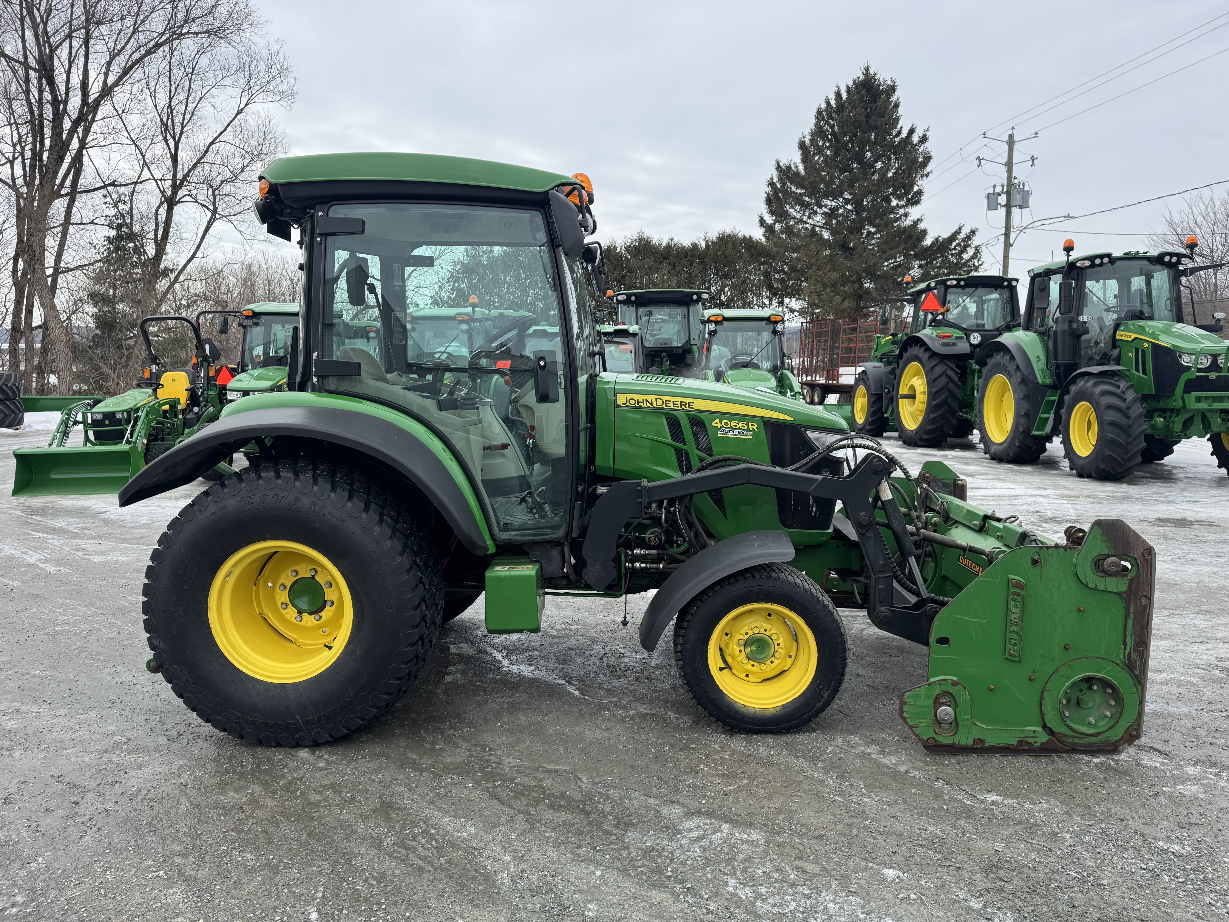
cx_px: 614
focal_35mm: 24
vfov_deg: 56.8
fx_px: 852
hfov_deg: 71.6
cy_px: 461
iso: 80
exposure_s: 1/2105
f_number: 1.78
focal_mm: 6.76
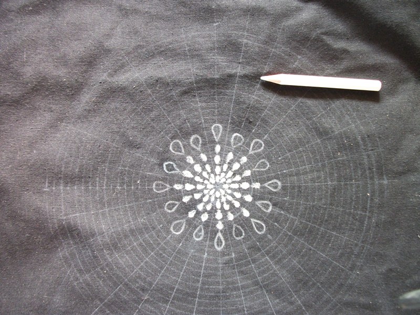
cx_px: 210
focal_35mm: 32
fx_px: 388
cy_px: 158
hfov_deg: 56.8
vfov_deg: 44.2
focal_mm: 5.7
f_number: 2.9
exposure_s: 1/6
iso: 194
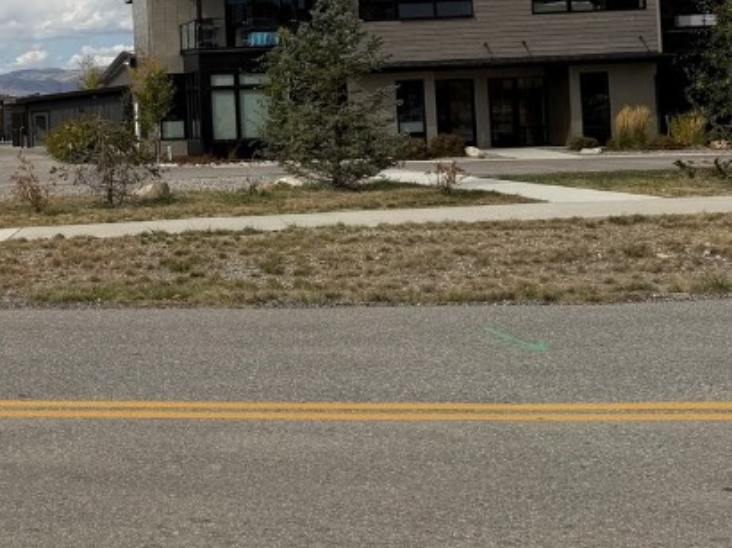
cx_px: -98
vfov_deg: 23.9
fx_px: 1268
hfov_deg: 28.8
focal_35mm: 60
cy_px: 82
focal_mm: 6.76
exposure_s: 1/7353
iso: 80
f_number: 1.78
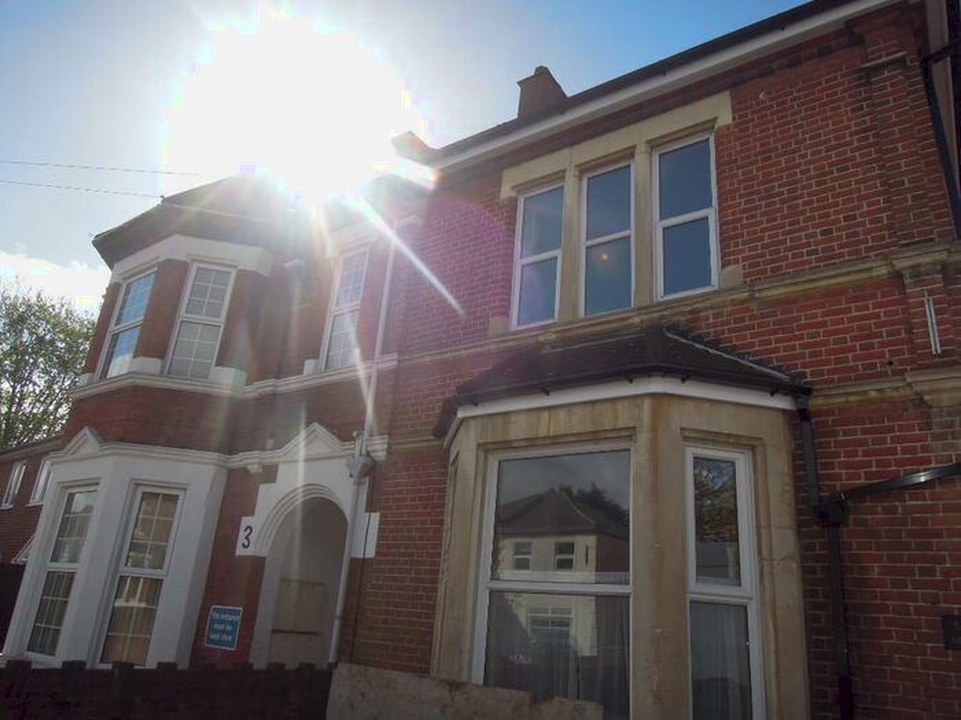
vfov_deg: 56.8
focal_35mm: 24
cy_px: 360
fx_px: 666
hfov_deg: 71.6
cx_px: 480
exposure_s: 1/1600
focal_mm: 4.3
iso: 160
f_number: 3.5
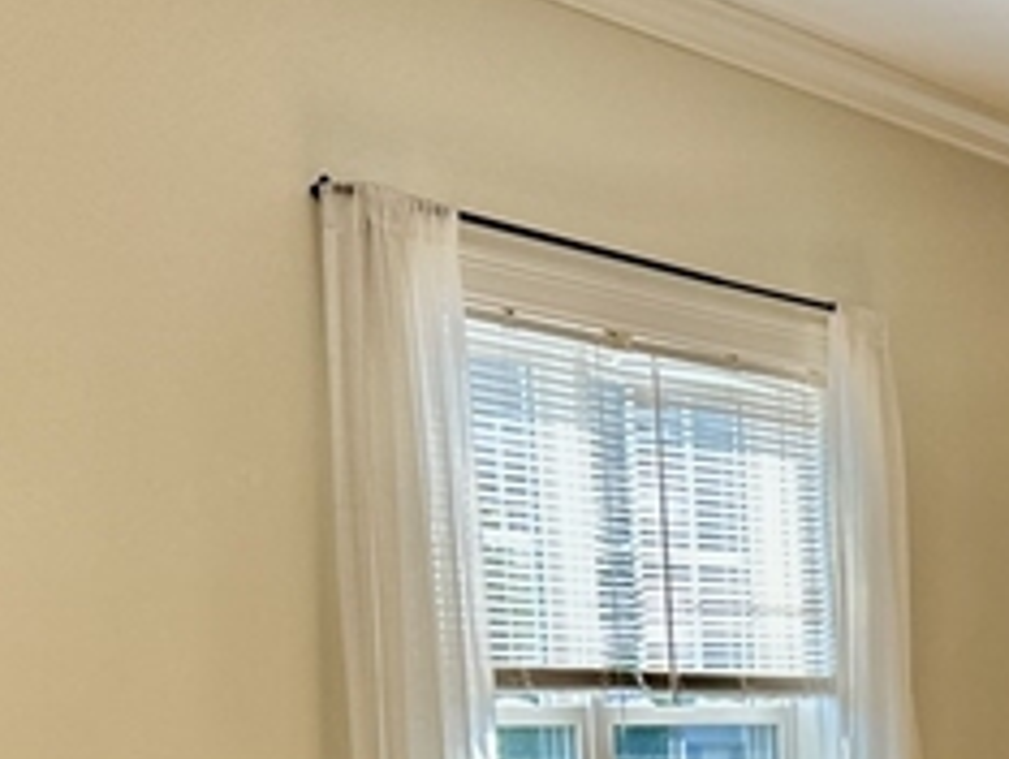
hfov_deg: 18.1
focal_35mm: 105
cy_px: 1367
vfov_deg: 12.8
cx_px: 1091
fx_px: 3064
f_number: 1.78
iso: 80
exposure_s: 1/219
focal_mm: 6.86
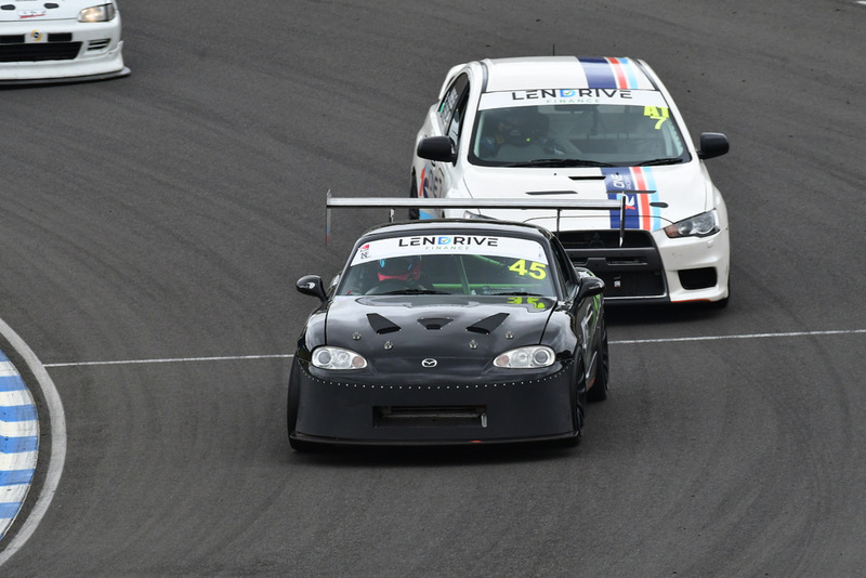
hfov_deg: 4.0
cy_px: 289
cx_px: 433
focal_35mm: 510
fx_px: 12272
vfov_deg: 2.7
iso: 1000
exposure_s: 1/640
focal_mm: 340
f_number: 11
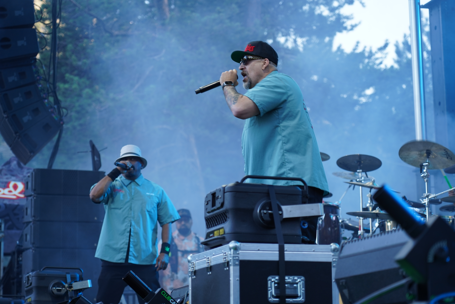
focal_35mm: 105
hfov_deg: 19.5
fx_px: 1327
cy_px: 152
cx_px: 228
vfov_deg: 13.0
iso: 250
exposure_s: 1/125
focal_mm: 105
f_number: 4
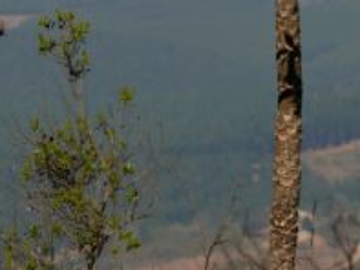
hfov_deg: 3.3
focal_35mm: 600
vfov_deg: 2.5
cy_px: -191
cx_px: 287
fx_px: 6244
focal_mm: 77
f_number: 6.3
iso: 200
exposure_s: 1/500
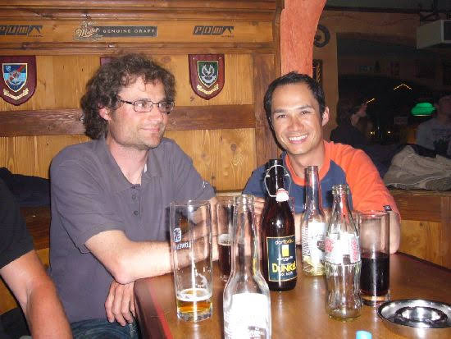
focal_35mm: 39
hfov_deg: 47.8
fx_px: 508
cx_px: 226
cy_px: 170
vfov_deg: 36.8
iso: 250
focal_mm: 6.4
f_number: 3.2
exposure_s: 1/30
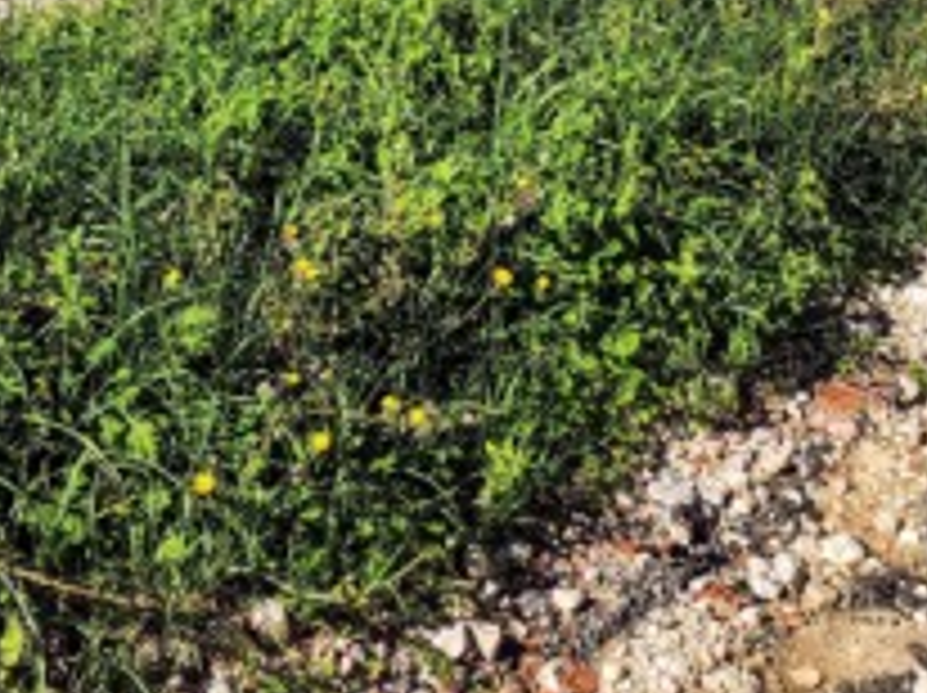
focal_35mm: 85
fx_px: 2274
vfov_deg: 15.2
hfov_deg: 23.0
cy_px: -526
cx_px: 387
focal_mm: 6.4
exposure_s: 1/1114
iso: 12
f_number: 1.8
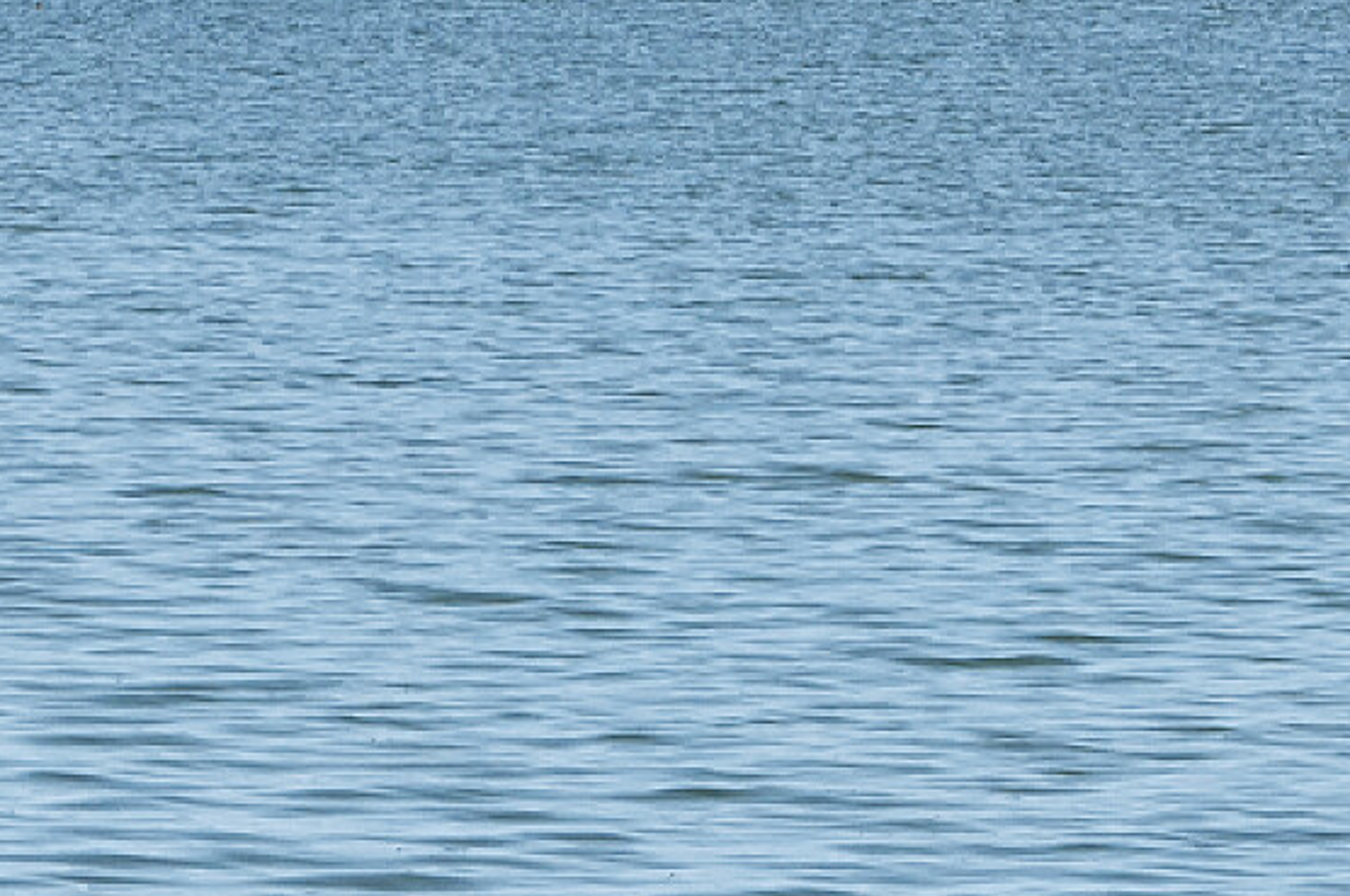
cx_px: 597
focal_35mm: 342
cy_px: -380
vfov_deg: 4.0
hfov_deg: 6.0
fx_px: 12806
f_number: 9
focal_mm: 66
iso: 200
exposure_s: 1/160
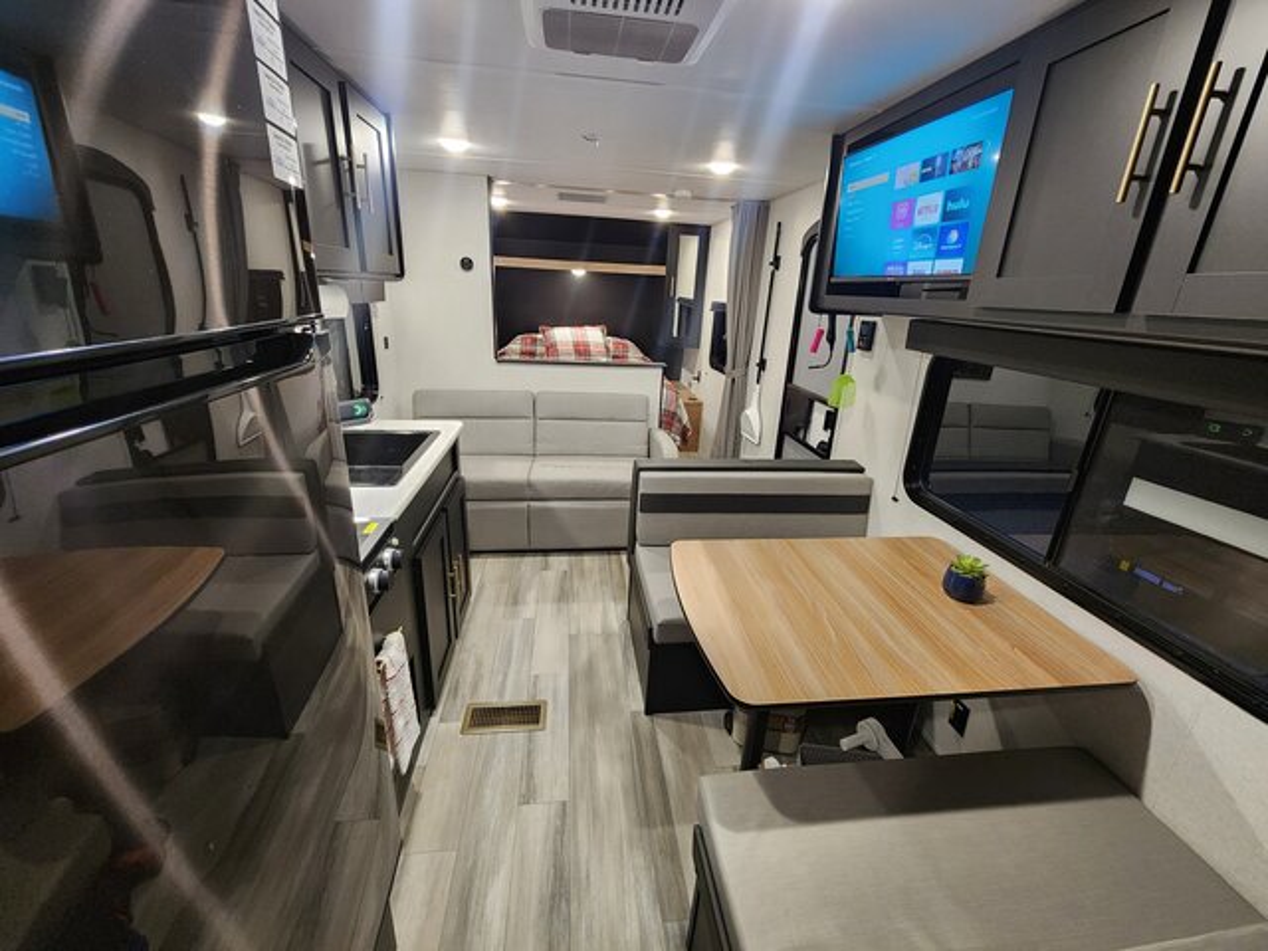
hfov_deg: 106.2
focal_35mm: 13
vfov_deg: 89.9
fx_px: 476
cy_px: 476
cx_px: 634
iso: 400
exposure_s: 1/30
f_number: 2.2
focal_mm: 2.2
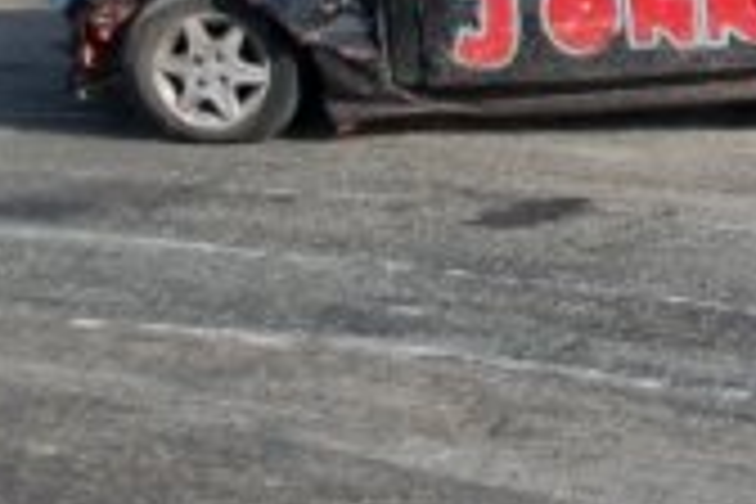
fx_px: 3715
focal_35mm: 177
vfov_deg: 7.7
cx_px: 986
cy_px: -166
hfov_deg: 11.3
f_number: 4.5
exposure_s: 1/1000
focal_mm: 31
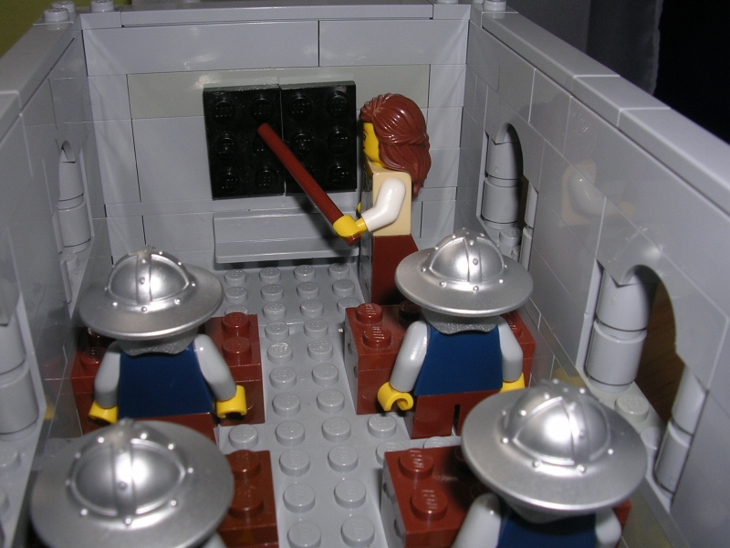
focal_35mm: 38
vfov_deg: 37.7
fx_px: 801
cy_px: 274
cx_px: 365
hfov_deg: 49.0
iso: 50
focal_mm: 5.8
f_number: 5.6
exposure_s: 1/60.1
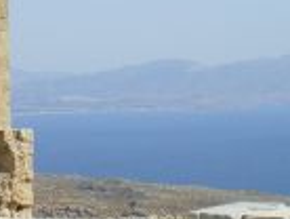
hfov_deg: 12.5
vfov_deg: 9.5
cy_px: 57
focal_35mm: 156
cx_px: 15
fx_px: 1309
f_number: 4.6
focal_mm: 6.3
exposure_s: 1/800
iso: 64
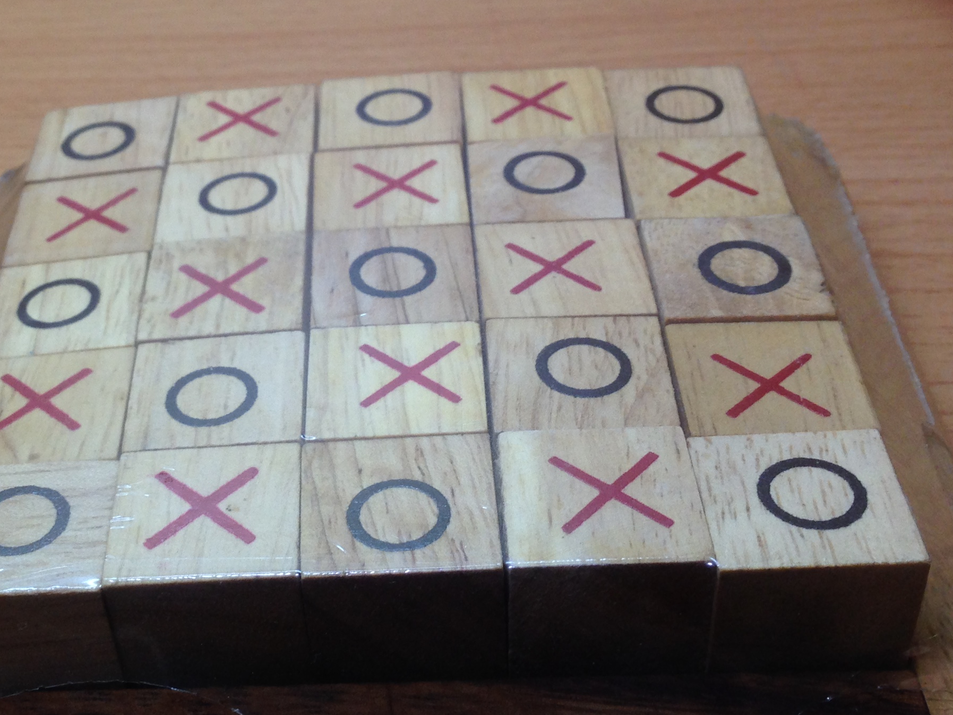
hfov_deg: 31.9
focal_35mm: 60
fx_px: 1652
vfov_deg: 24.4
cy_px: 377
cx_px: 319
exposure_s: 1/50
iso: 64
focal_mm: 4.12
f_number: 2.4
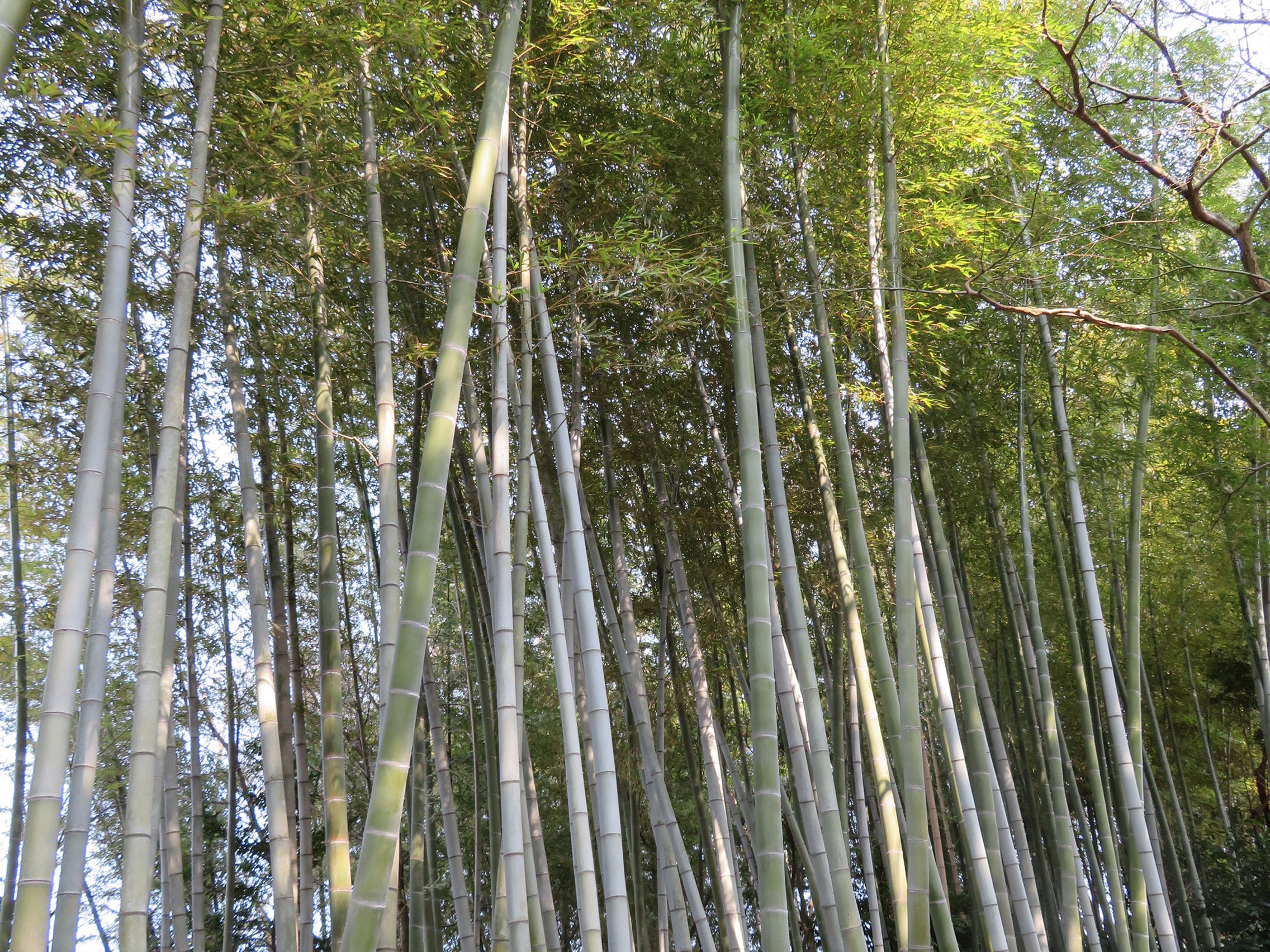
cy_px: 476
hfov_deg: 54.0
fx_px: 1247
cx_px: 635
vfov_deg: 41.8
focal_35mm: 34
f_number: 2.8
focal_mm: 5.6
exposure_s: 1/30
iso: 50
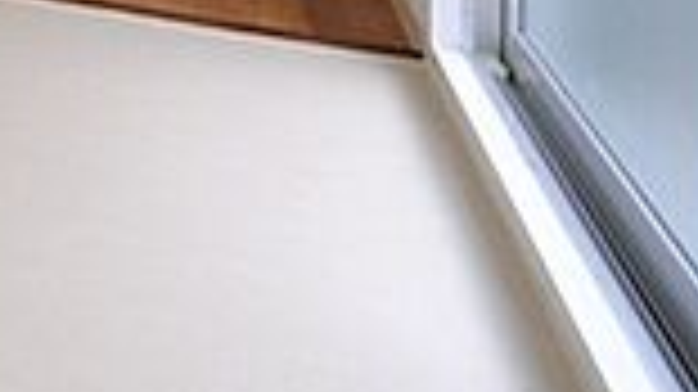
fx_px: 1557
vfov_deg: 12.8
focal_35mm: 84
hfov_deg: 20.1
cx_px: -473
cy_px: -342
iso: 100
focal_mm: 13
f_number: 5
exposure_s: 1/2.5
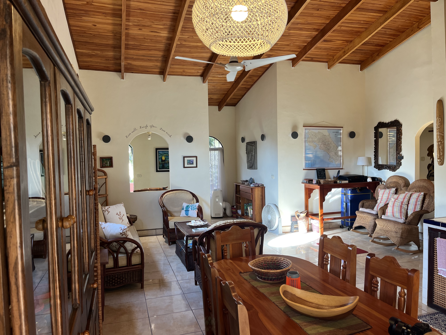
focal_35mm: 26
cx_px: 223
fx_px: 335
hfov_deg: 67.3
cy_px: 168
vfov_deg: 53.1
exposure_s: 1/60
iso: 64
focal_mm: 5.1
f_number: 1.6
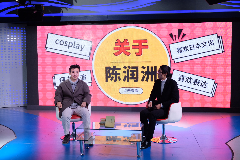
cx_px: 120
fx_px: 280
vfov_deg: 31.9
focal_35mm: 42
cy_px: 80
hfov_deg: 46.4
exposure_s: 1/60
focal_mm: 27.7
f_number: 3.2
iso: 640
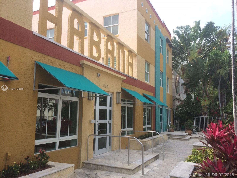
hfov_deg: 61.7
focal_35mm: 29
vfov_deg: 48.2
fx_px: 199
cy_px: 89
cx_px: 118
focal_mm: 4.15
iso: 32
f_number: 2.2
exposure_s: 1/733
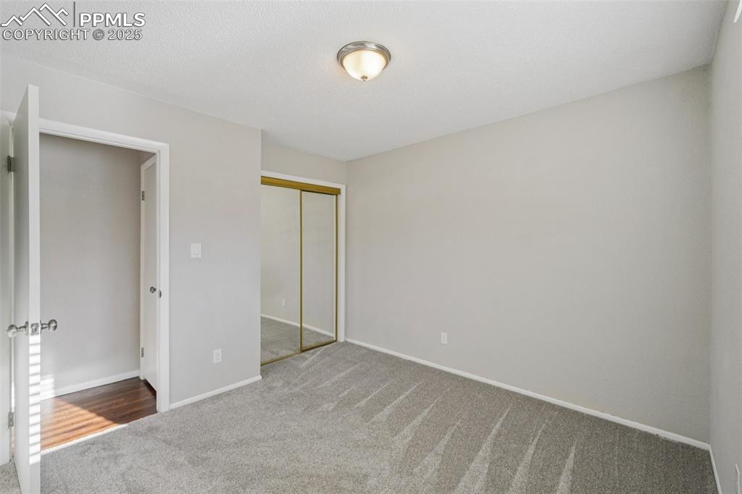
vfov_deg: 75.1
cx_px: 371
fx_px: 321
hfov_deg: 98.2
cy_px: 247
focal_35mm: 16
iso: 400
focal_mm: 10.4
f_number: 8
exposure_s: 1/30
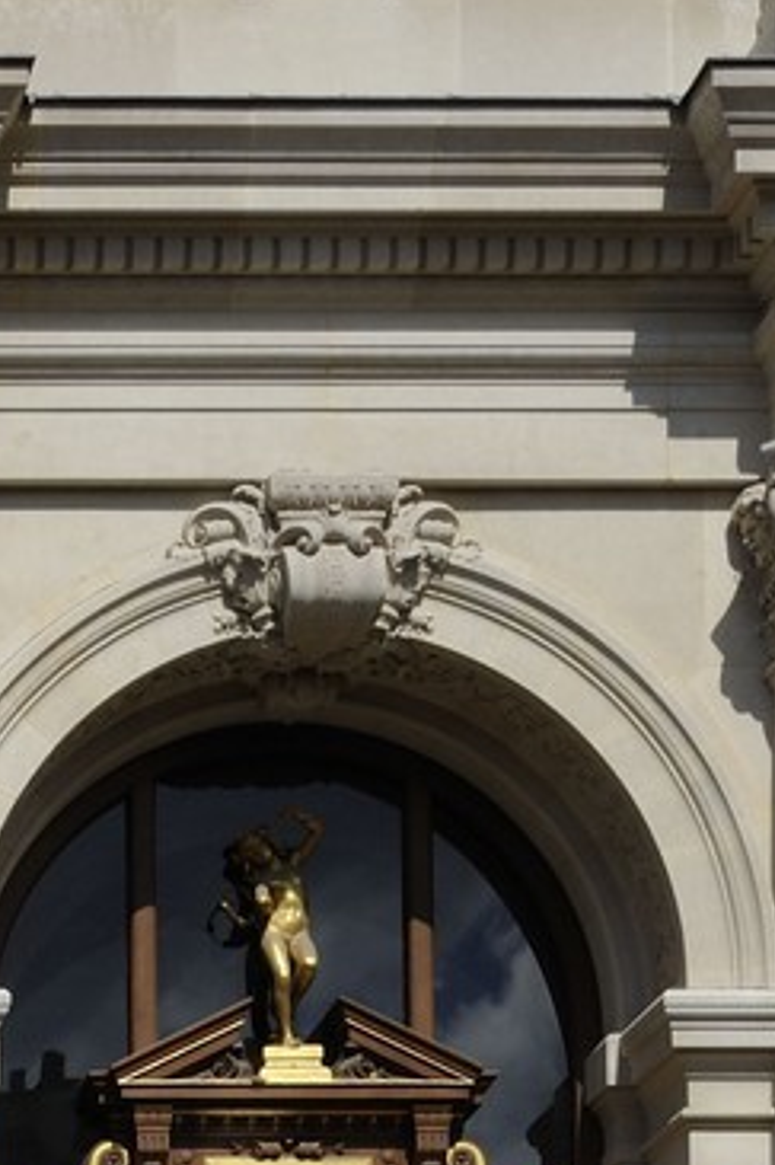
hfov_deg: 9.5
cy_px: 2336
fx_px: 4395
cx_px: -734
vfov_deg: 13.1
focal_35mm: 136
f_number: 16
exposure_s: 1/200
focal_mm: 31
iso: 200
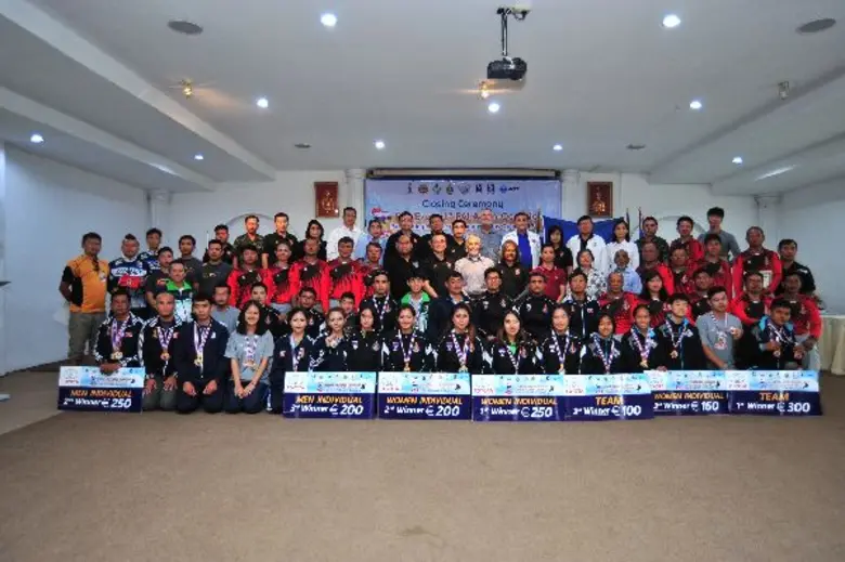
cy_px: 281
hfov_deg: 76.1
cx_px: 422
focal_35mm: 23
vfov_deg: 55.0
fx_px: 539
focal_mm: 23
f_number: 3.8
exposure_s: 1/30
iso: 640
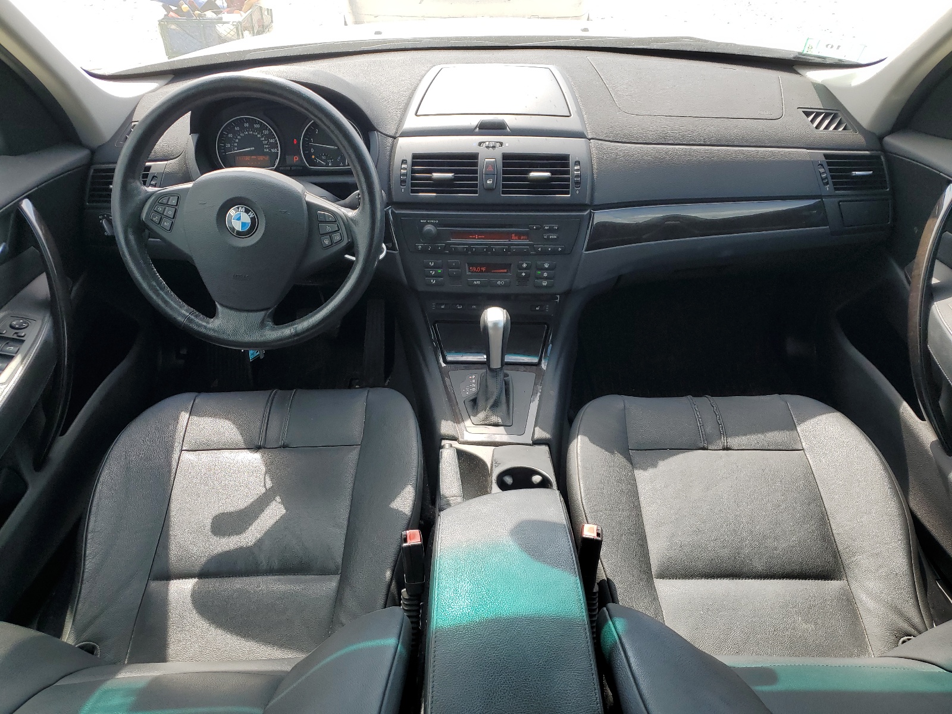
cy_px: 357
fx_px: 715
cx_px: 476
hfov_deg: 67.3
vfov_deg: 53.1
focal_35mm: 26
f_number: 1.5
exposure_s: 1/625
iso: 50
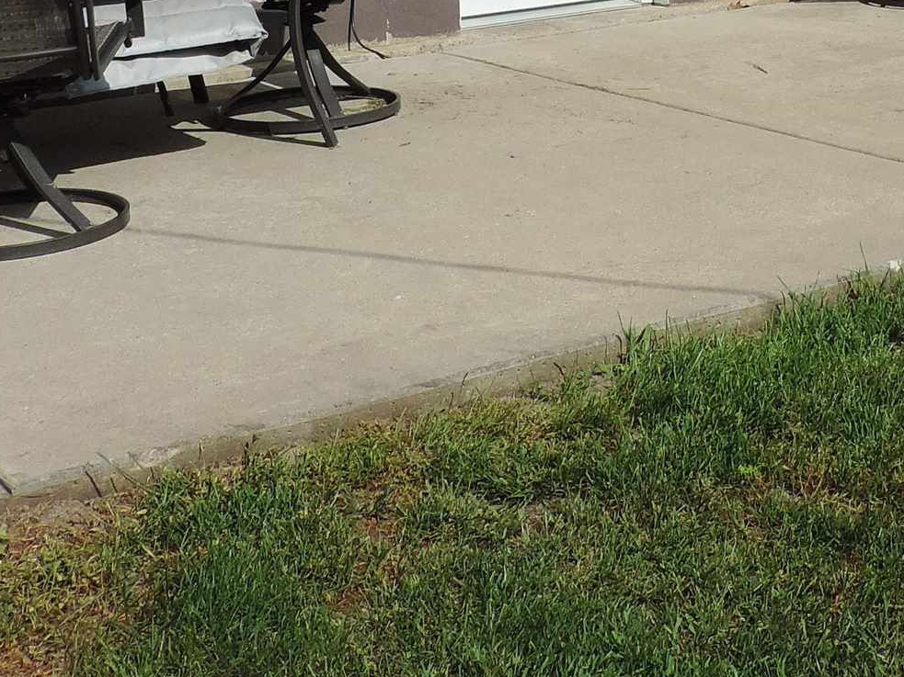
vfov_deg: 18.1
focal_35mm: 75
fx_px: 1958
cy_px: -253
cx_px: 698
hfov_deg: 25.6
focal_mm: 4.3
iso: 80
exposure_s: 1/1600
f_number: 3.3
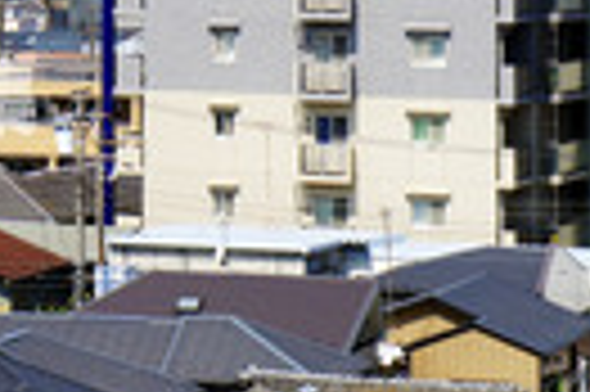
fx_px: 4529
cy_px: -176
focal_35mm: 277
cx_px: -396
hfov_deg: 7.3
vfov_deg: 4.9
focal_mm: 55
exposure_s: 1/250
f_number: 13
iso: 200
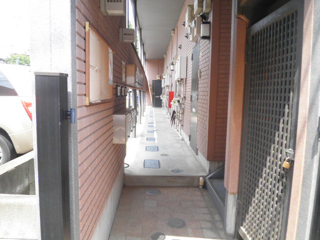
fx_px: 240
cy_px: 120
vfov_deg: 53.1
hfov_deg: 67.3
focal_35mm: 26
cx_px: 160
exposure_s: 1/125
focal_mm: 4.7
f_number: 2.8
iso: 64
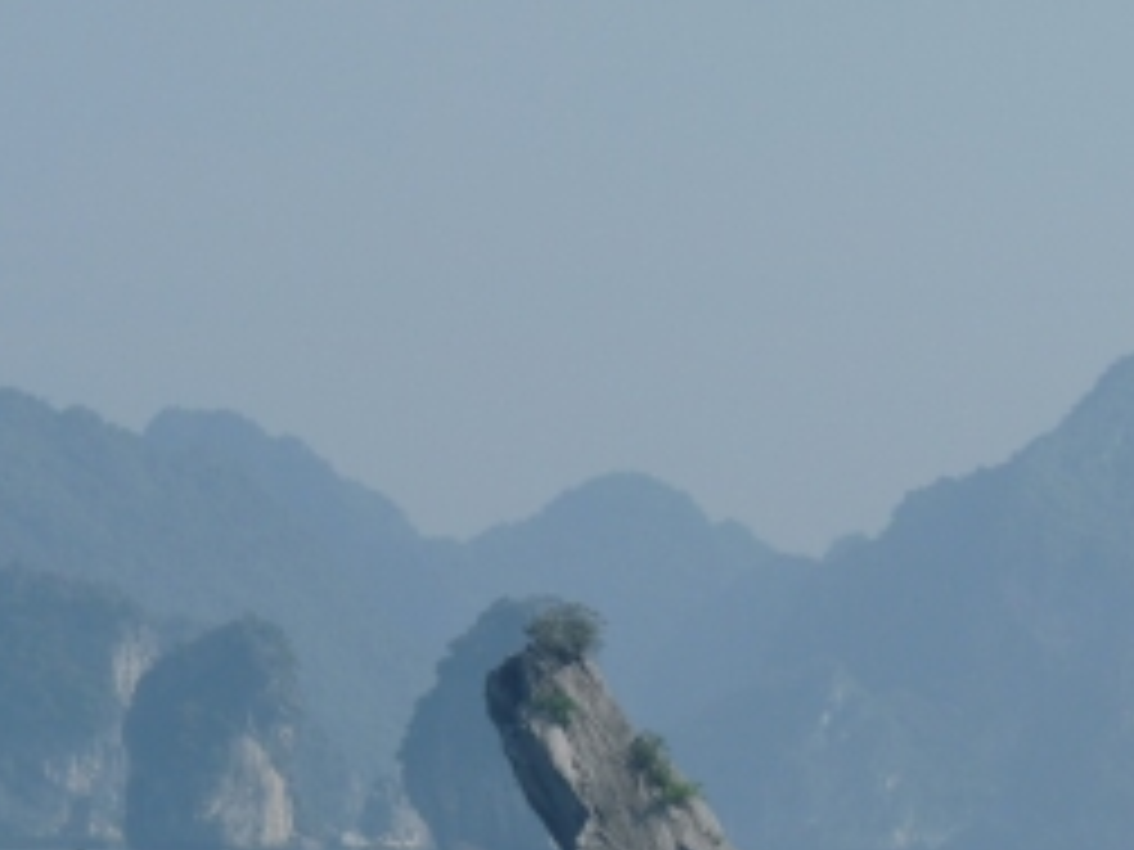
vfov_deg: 4.6
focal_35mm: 325
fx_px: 10647
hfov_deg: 6.1
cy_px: 616
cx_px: 500
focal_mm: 36.4
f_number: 7.1
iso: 100
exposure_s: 1/400
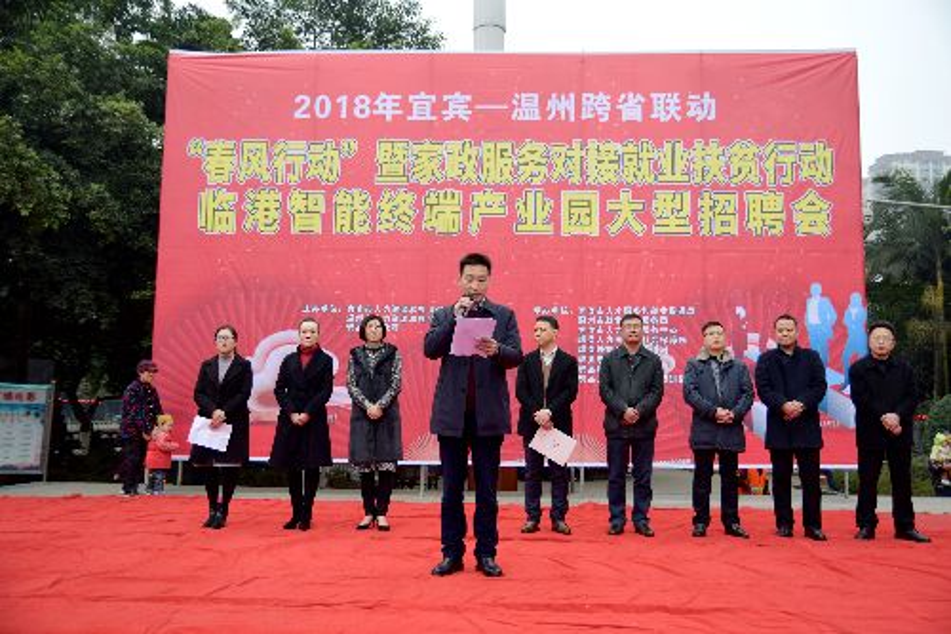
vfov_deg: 39.9
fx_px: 871
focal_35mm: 33
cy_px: 317
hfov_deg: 57.2
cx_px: 476
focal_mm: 22
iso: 100
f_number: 2.8
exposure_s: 1/100
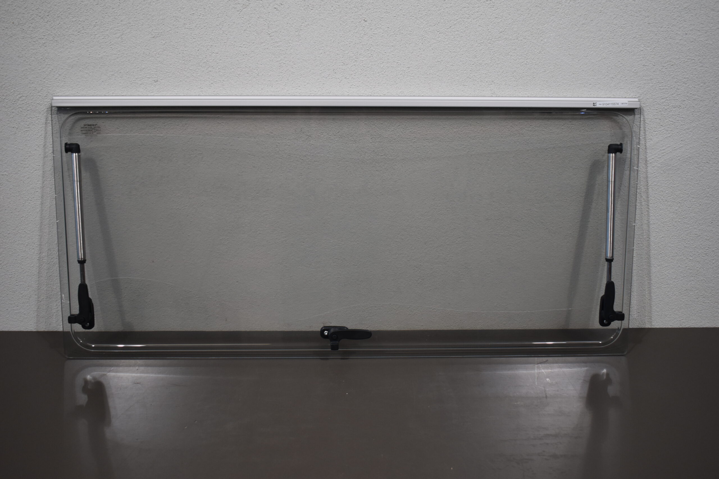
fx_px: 779
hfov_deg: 49.6
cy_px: 240
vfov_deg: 34.2
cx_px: 360
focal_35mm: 39
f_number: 4
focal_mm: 26
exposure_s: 1/250
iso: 560
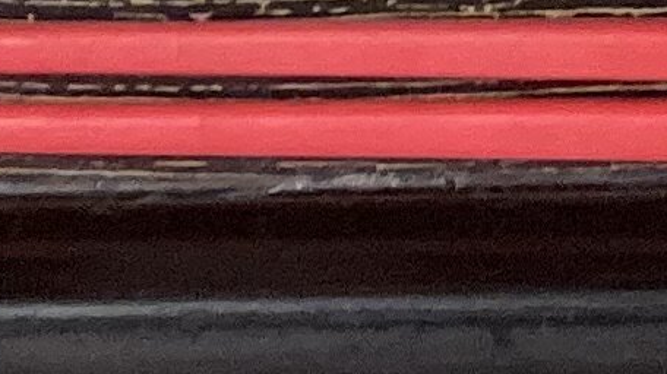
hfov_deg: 8.8
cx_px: 867
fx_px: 4278
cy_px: -1309
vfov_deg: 4.5
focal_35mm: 242
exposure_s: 1/60
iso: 250
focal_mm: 3.3
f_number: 2.4
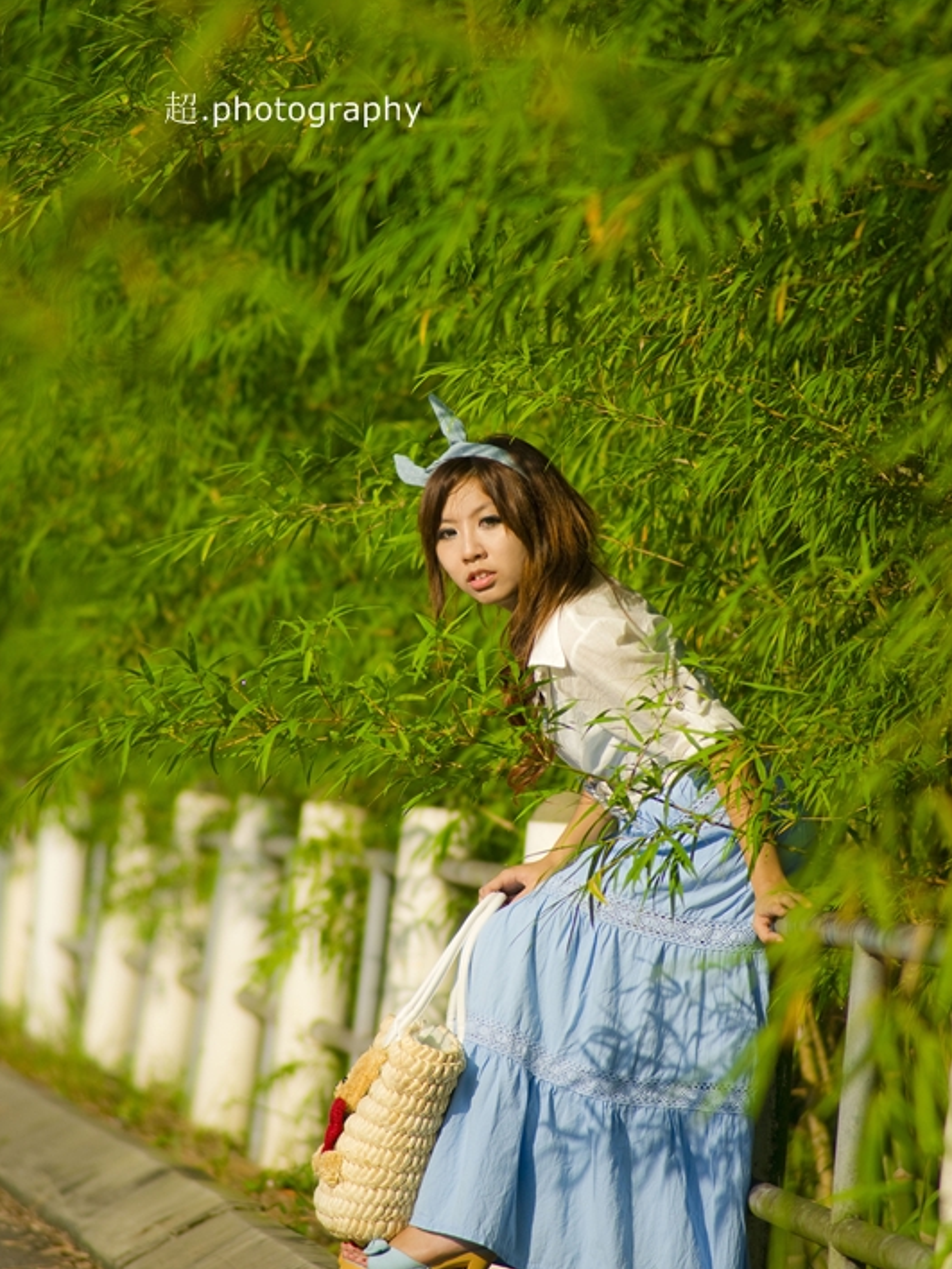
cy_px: 597
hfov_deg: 4.6
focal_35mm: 326
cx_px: 476
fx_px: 11954
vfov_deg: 6.1
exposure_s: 1/1000
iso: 200
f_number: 5.6
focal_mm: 300
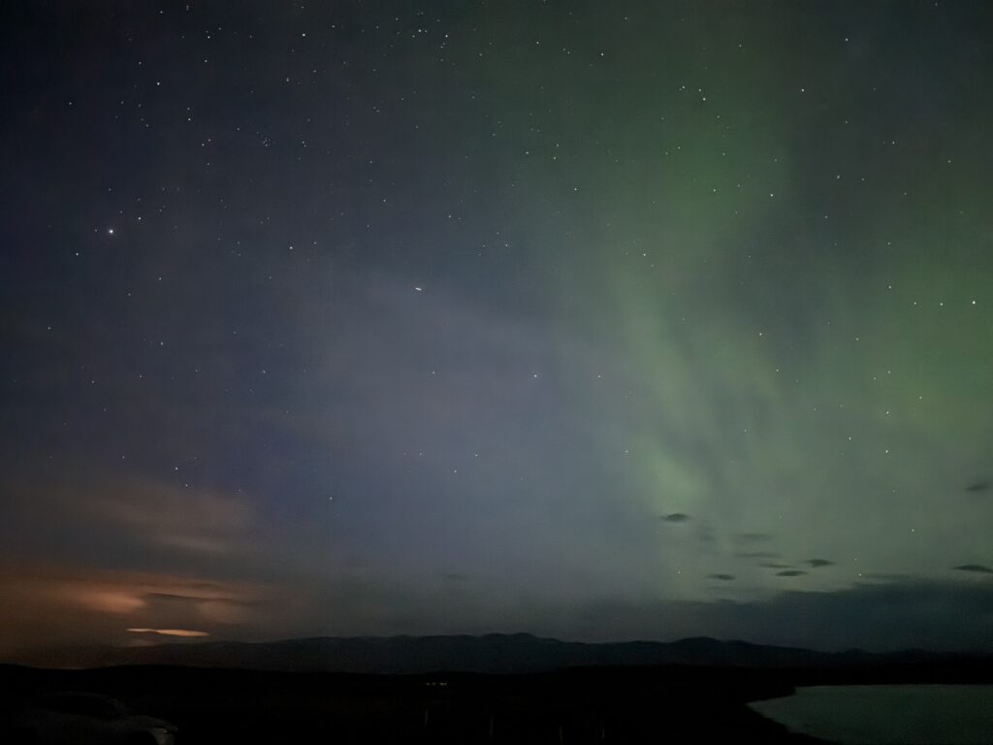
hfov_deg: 71.6
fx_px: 688
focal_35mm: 24
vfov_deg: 56.8
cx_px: 496
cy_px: 372
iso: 12500
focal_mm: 6.76
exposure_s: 1
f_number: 1.78
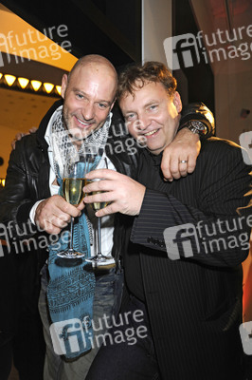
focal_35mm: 32
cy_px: 190
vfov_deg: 58.8
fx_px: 337
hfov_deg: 41.0
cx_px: 126
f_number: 4.5
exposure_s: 1/40
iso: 1250
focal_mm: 32
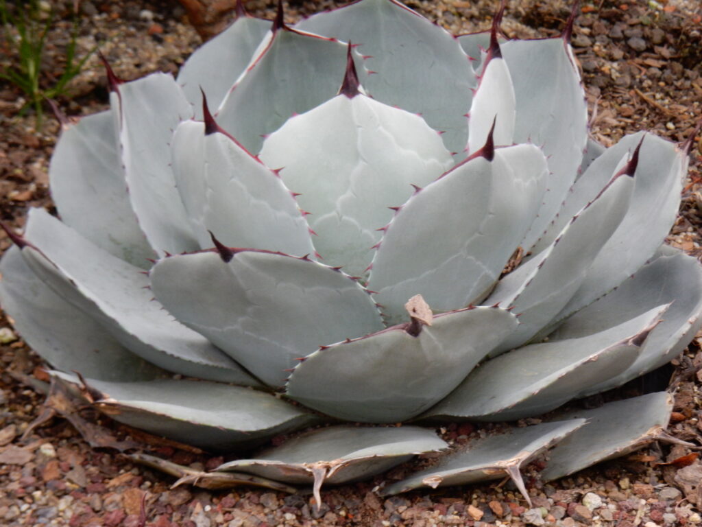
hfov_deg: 14.2
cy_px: 264
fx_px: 2819
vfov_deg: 10.7
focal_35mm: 139
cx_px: 351
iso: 250
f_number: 6
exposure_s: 1/30
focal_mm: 24.7
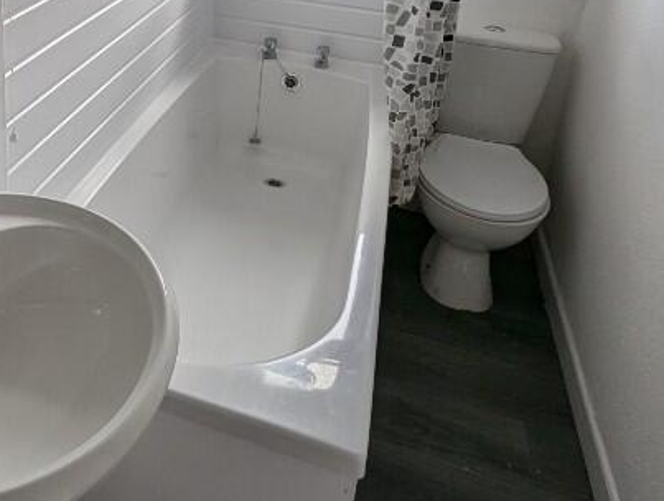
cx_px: 110
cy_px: 9
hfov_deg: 51.0
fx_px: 634
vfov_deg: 38.6
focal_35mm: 33
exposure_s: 1/145
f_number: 2.2
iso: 47
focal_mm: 1.95
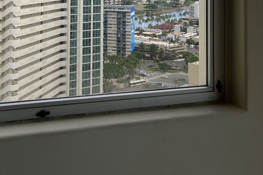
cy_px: -35
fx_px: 329
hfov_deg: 43.3
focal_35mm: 45
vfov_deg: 26.5
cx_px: 102
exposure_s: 1/1802
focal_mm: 5.1
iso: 50
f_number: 1.6
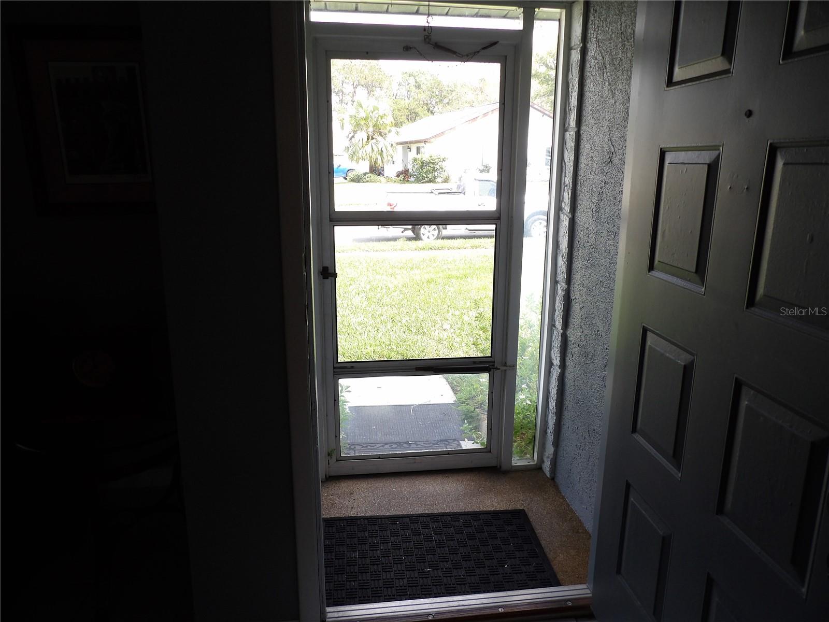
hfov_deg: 71.6
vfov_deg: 56.8
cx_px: 414
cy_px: 311
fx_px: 575
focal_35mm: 24
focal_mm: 4.3
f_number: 3.2
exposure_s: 1/129
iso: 100
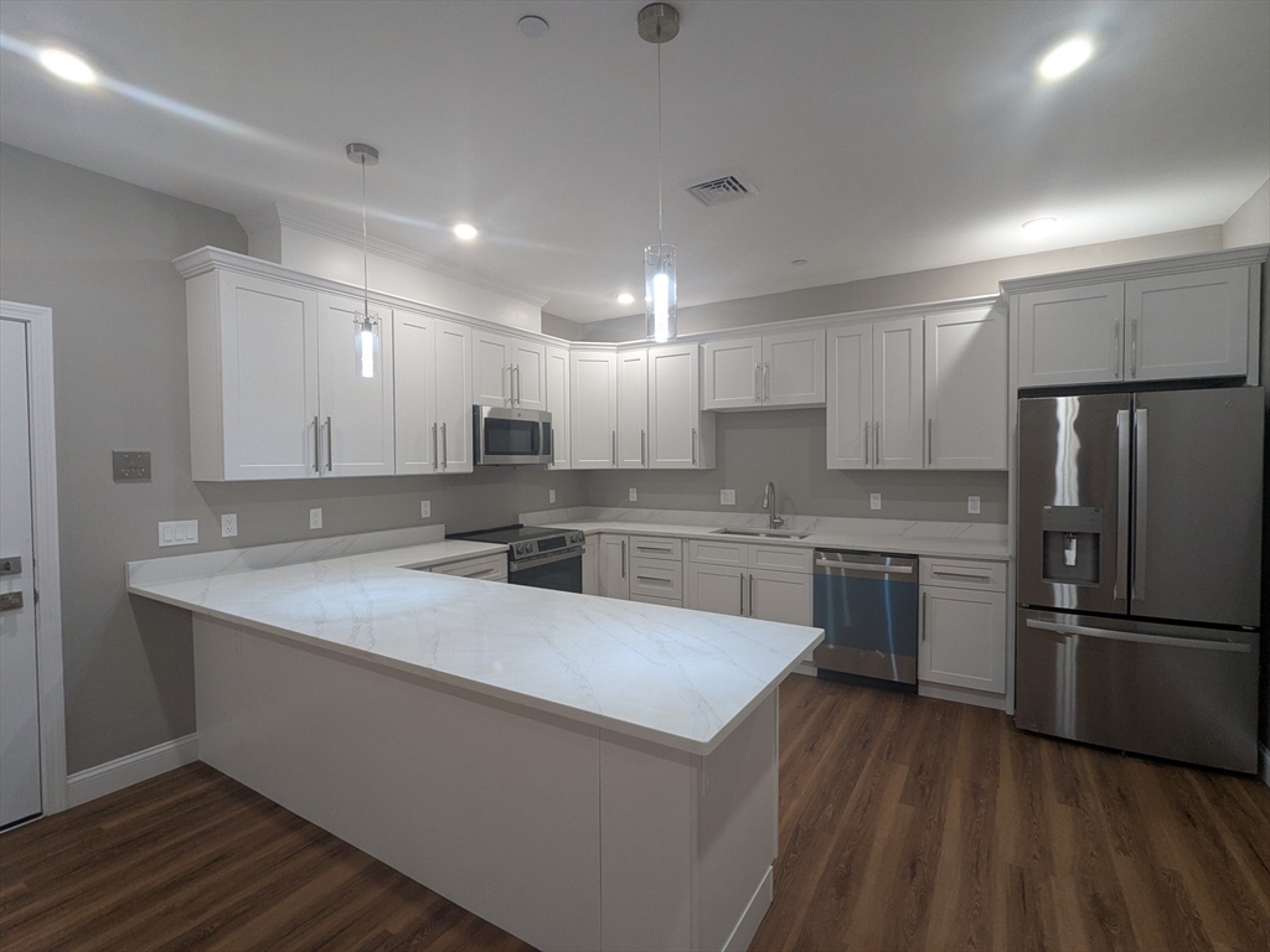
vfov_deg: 78.1
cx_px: 635
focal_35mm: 16
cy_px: 476
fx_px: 587
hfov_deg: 94.5
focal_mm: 2.35
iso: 65
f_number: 2.2
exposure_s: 1/24
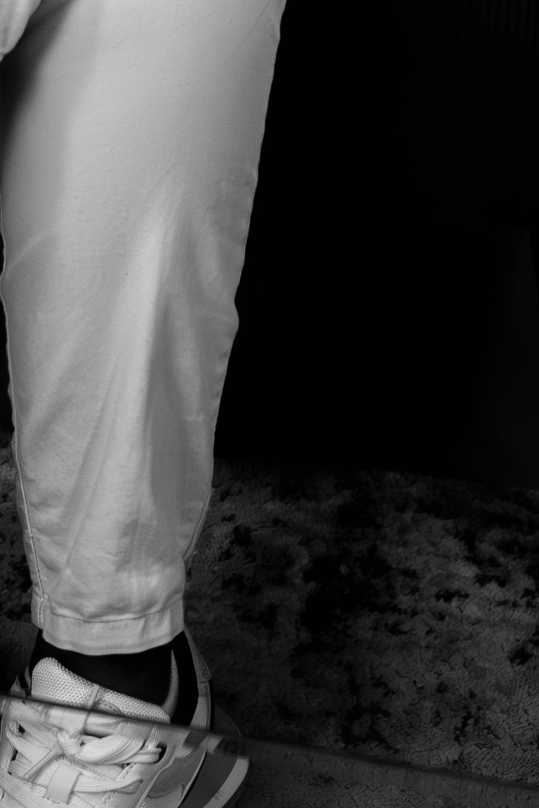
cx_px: 381
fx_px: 3868
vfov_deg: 11.1
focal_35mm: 172
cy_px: -633
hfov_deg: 8.0
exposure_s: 1/640
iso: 1000
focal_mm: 25
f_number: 1.7
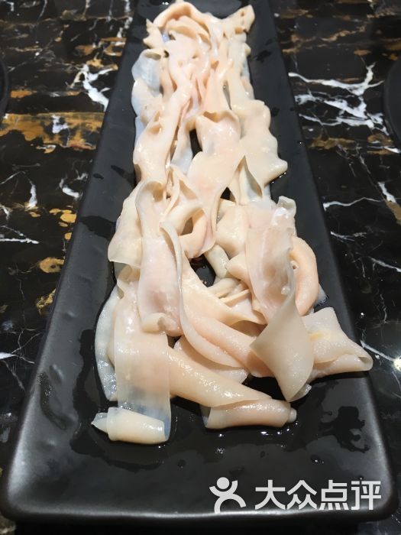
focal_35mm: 29
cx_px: 200
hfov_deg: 48.2
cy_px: 268
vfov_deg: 61.7
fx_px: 448
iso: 40
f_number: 2.2
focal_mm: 4.15
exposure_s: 1/33
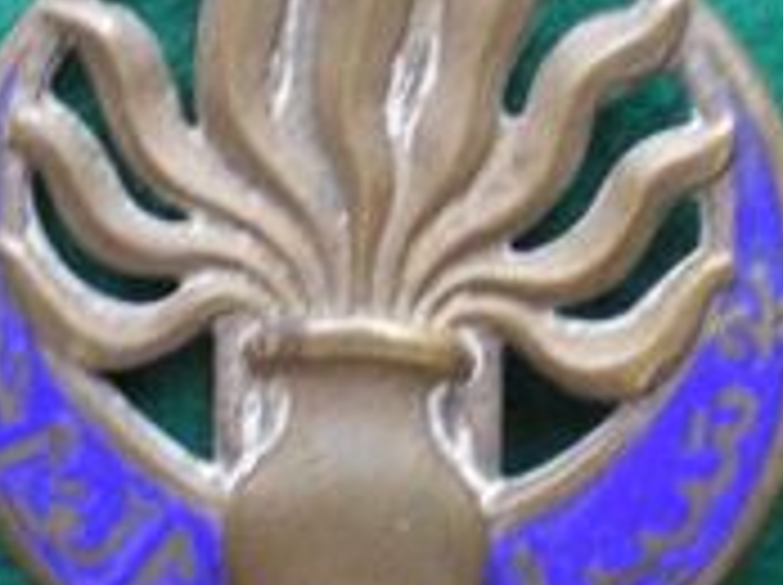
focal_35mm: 105
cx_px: 194
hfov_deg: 18.6
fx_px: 2372
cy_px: 81
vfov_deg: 14.0
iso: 400
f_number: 3.1
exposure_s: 1/20
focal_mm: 6.3
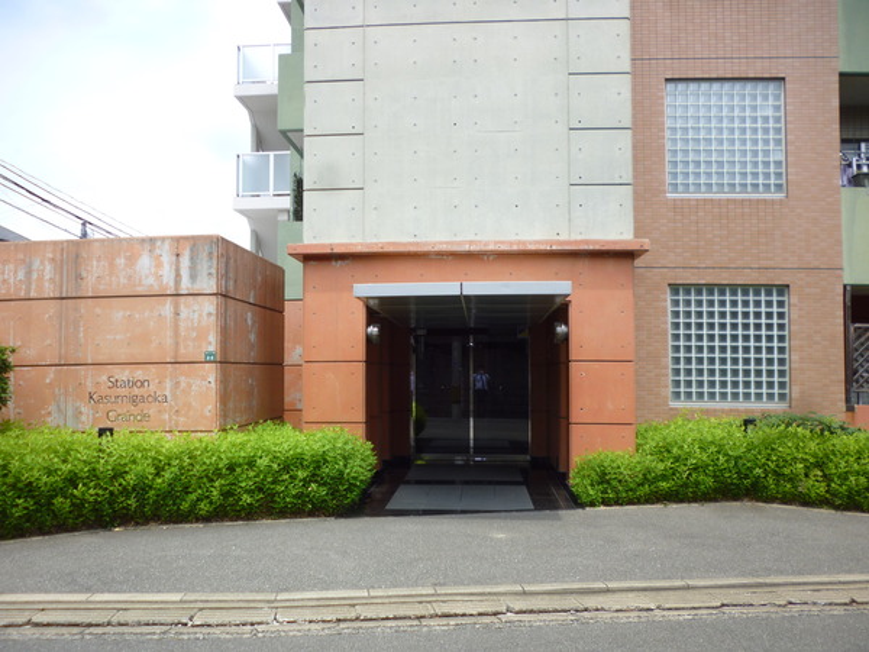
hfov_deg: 63.4
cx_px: 434
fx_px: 703
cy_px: 326
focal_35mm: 28
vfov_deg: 49.7
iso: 100
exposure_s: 1/400
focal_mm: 5
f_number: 3.1
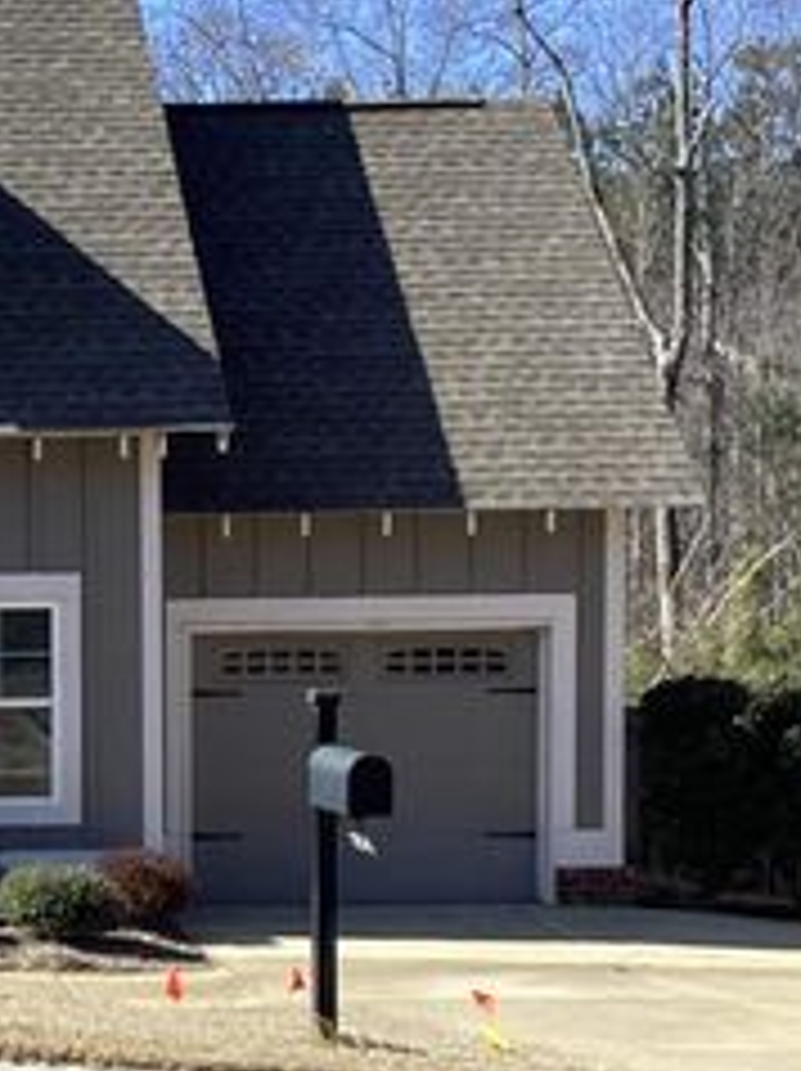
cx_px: -320
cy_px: 632
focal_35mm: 87
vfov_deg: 22.5
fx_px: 2689
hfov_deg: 15.8
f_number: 2.4
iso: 25
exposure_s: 1/799
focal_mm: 3.3
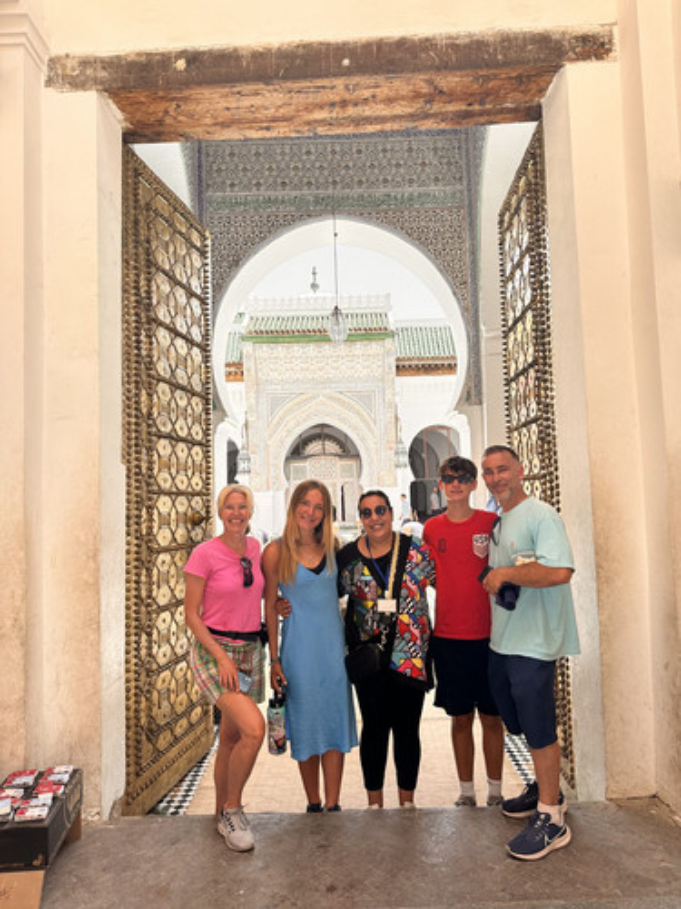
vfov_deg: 71.6
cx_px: 340
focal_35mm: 24
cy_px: 454
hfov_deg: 56.8
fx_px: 630
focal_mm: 6.86
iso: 80
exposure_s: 1/1083
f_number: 1.78
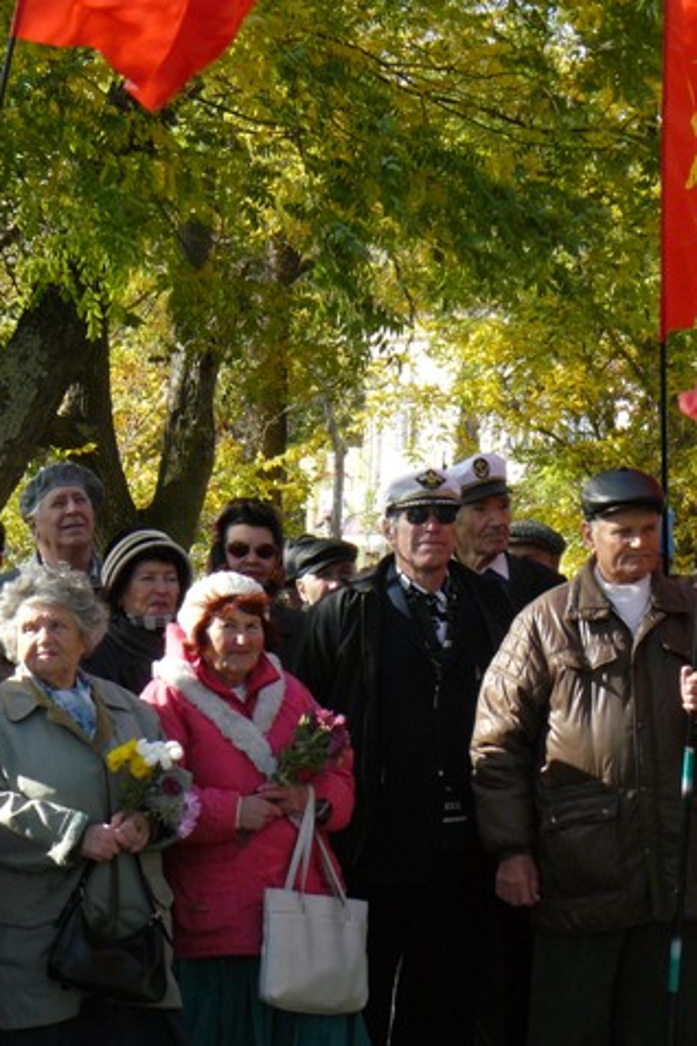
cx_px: 392
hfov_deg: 9.5
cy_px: 524
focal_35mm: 145
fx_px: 4211
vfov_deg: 14.2
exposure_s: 1/200
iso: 200
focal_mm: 17.3
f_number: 5
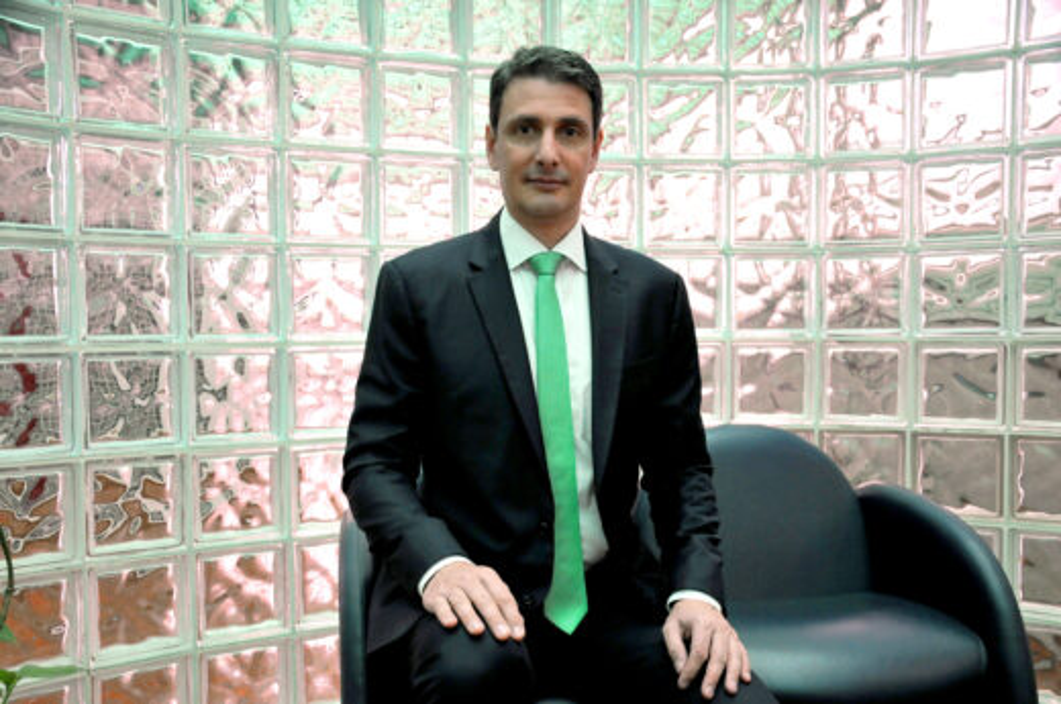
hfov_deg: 53.2
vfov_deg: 36.8
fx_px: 1059
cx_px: 530
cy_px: 352
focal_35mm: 36
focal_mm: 24
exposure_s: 1/200
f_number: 3.8
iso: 800
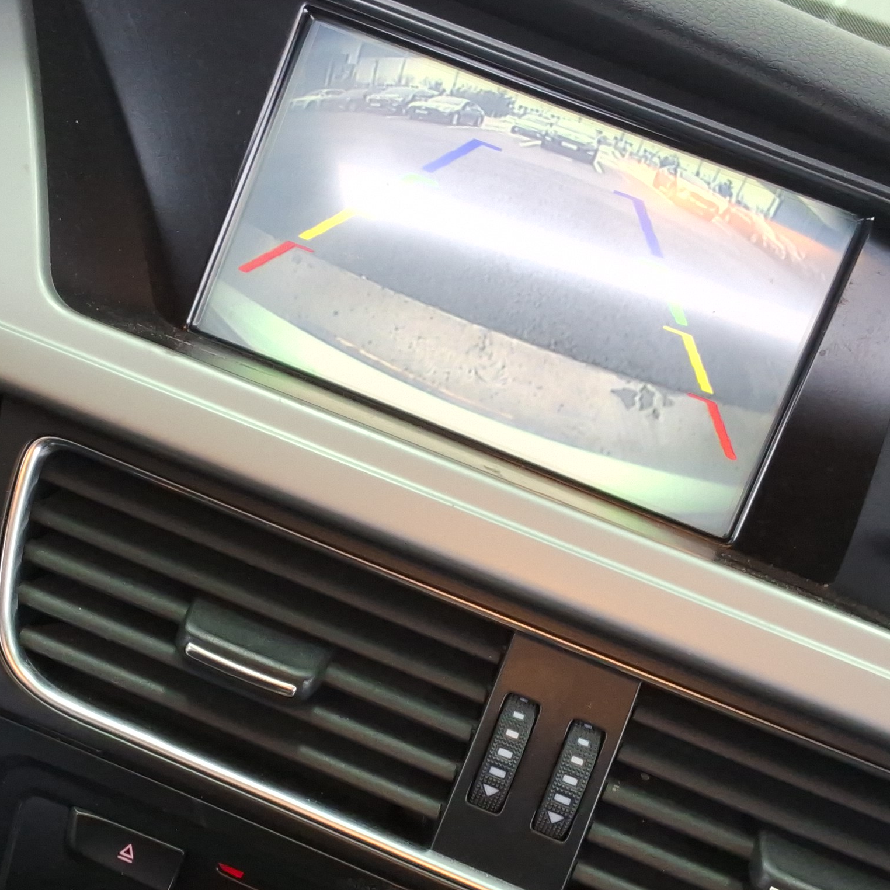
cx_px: 292
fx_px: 1542
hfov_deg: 31.9
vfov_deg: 32.1
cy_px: 513
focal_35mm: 53
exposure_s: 1/40
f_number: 1.9
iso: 52
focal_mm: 2.91
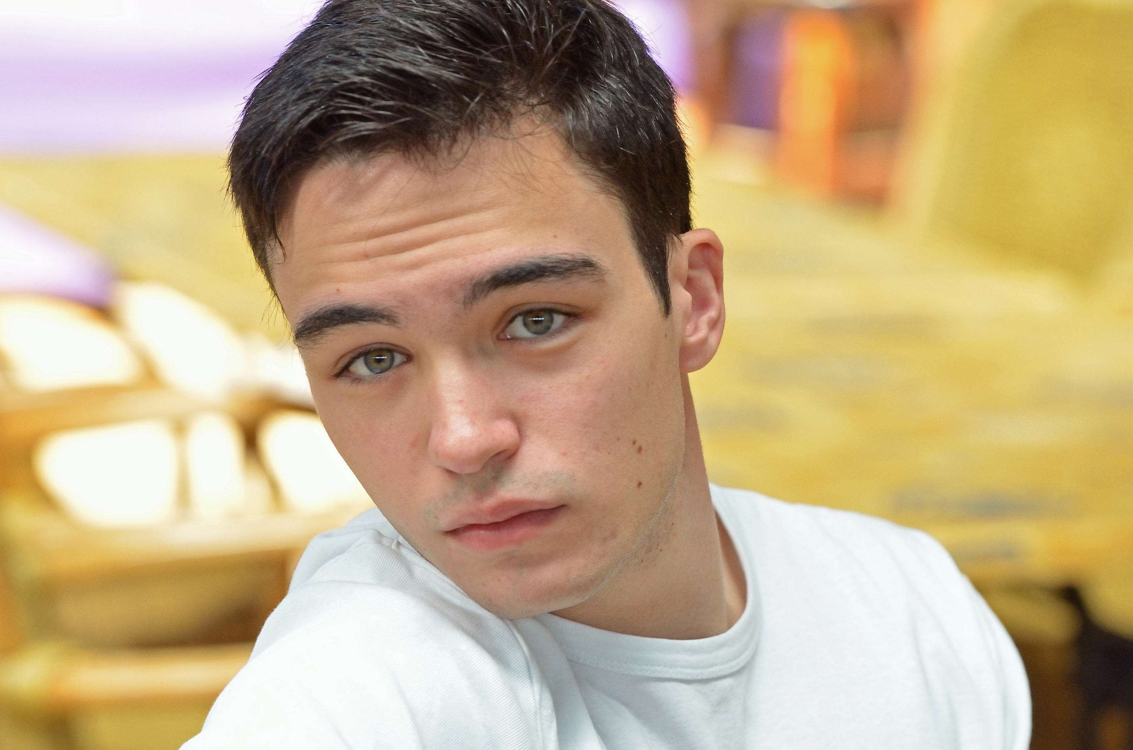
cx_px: 566
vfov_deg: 5.9
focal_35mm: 232
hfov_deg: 8.9
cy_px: 375
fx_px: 7302
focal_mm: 155
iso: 1600
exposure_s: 1/125
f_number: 4.5
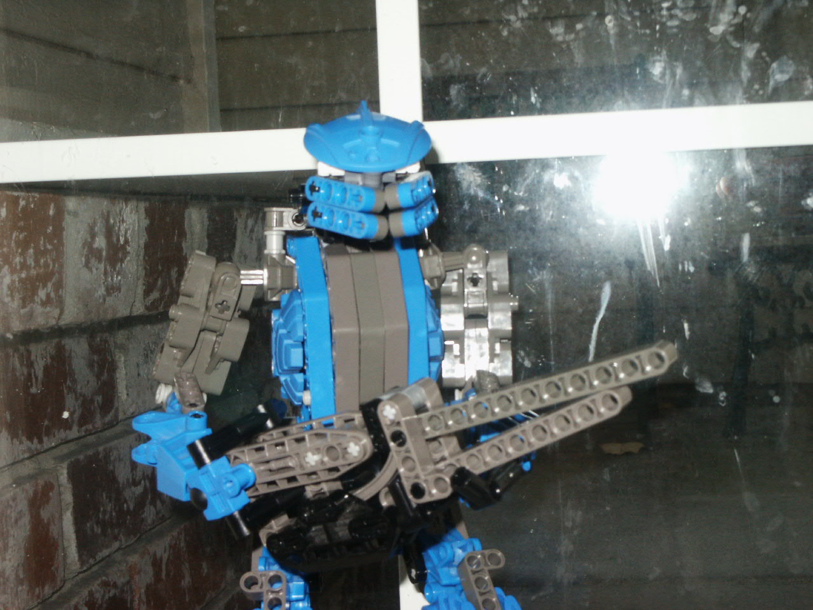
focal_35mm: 77
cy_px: 305
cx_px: 406
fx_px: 1808
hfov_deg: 25.3
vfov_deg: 19.1
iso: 200
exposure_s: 1/60
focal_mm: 15.34
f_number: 8
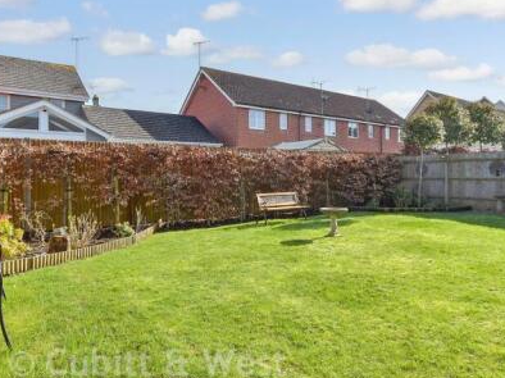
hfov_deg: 71.4
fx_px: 350
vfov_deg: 56.7
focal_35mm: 24
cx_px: 281
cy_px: 171
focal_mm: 10
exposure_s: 1/640
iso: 400
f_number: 8
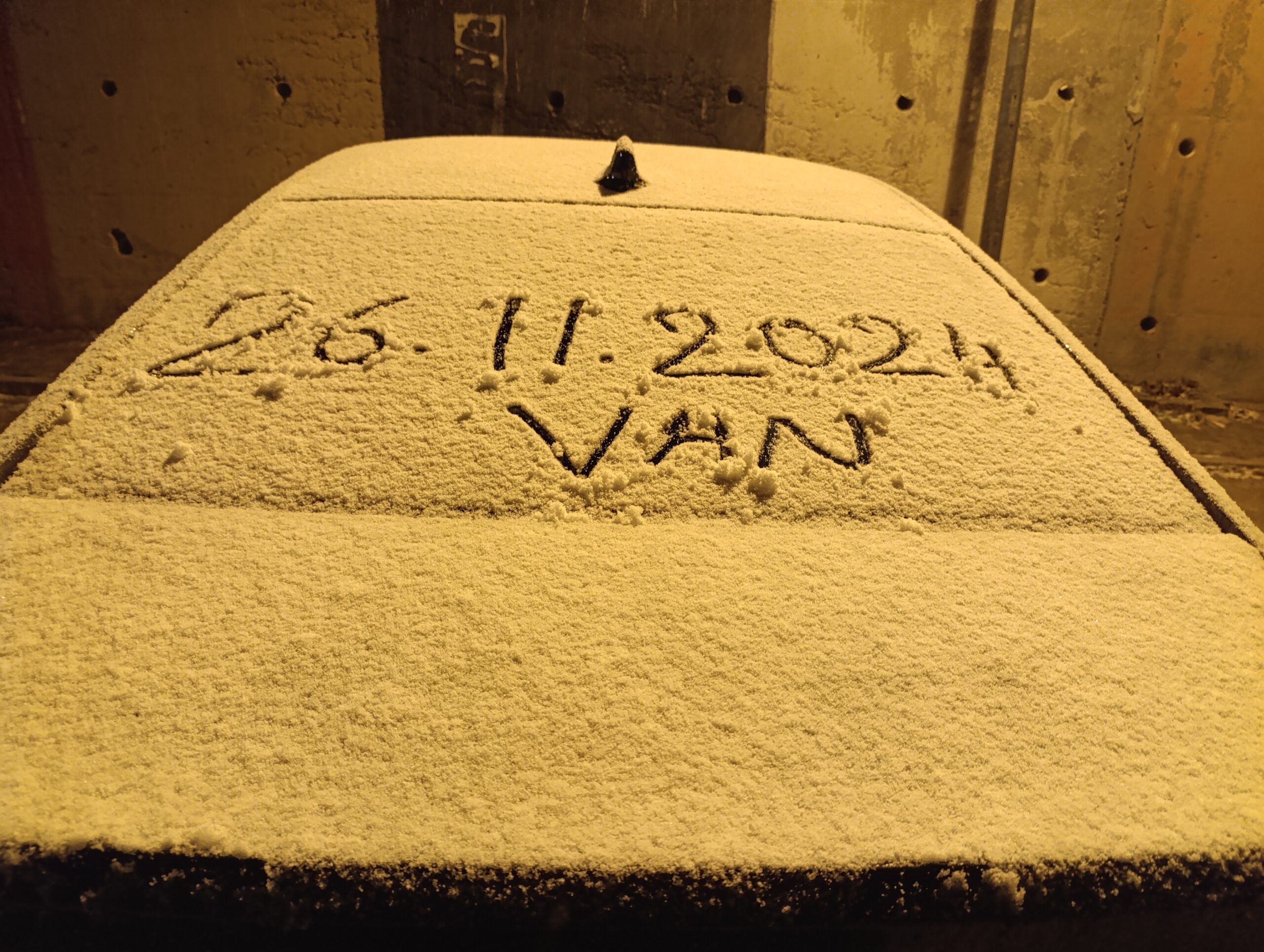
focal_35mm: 23
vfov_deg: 59.0
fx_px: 841
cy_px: 476
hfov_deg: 73.8
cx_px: 632
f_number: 1.6
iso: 1250
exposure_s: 1/33.3
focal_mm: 6.14
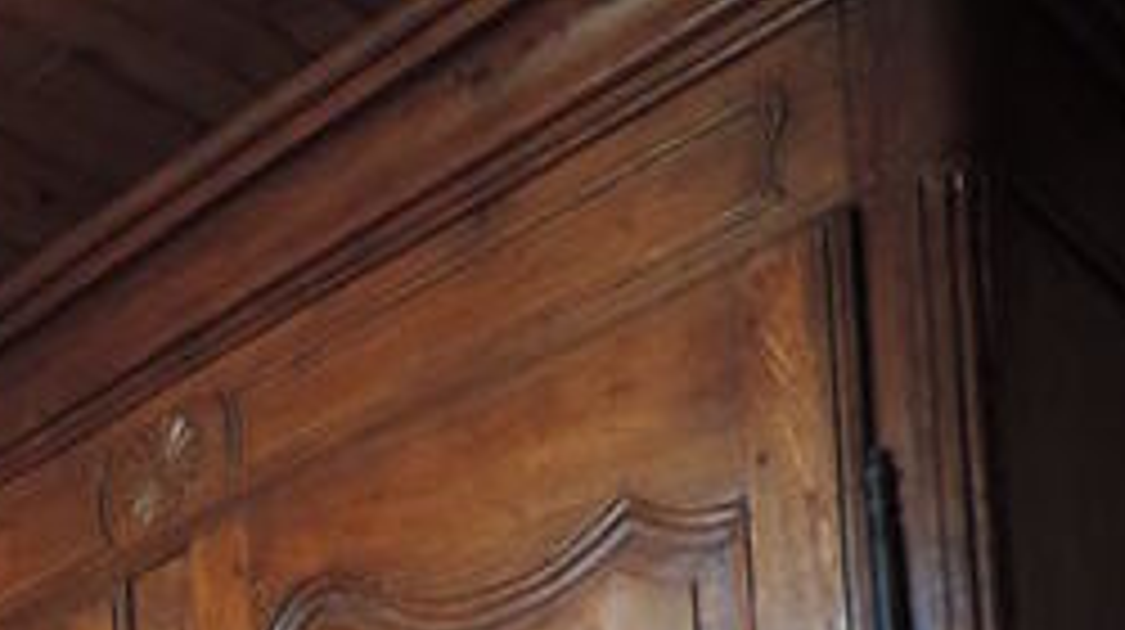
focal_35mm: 67
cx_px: 256
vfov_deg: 13.7
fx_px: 1997
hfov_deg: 30.8
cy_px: 1436
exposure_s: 1/25
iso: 400
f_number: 3
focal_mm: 4.3
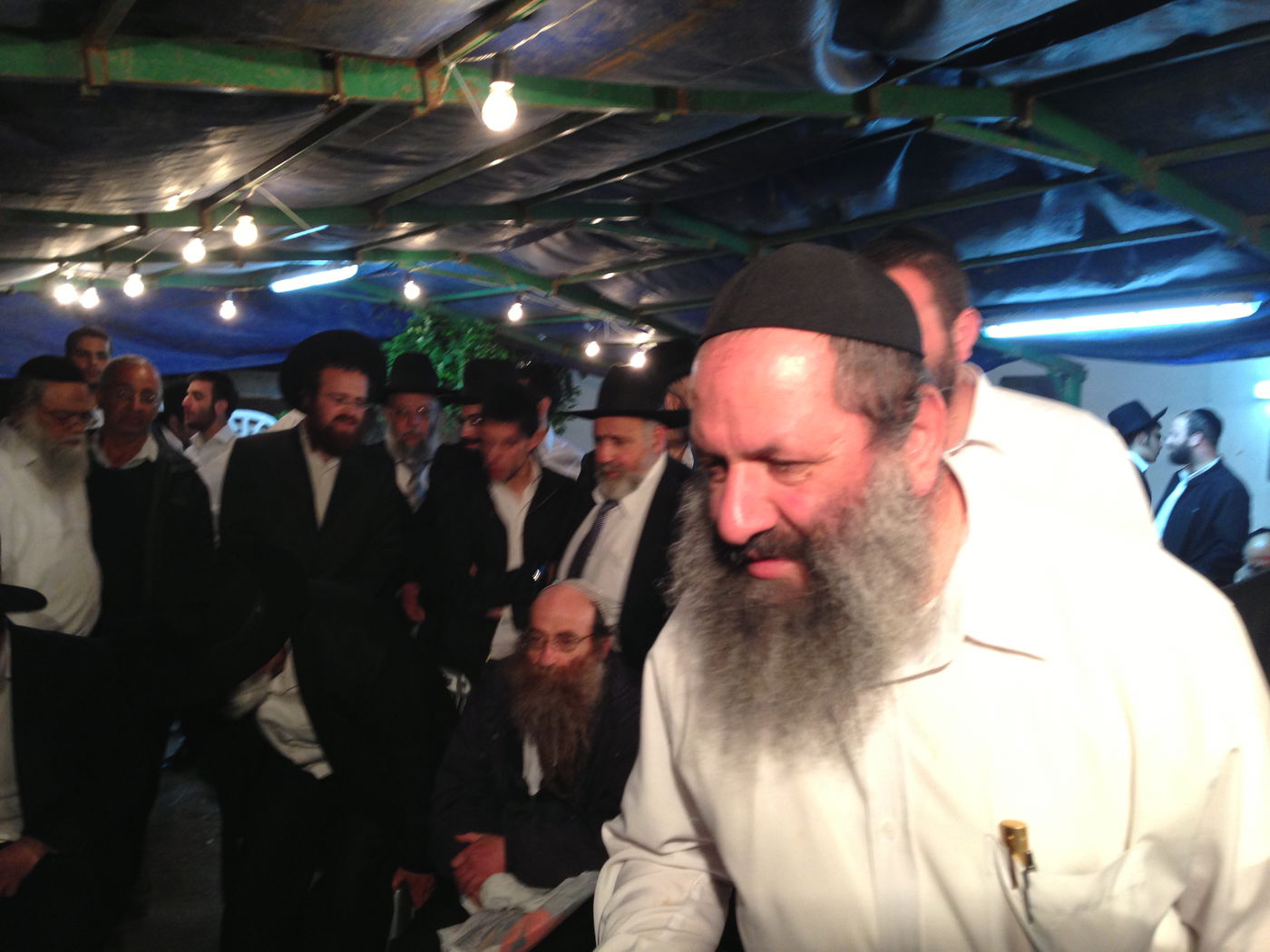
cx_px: 635
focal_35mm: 33
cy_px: 476
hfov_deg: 55.4
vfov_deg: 42.9
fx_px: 1211
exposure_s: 1/20
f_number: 2.4
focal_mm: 4.13
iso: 100
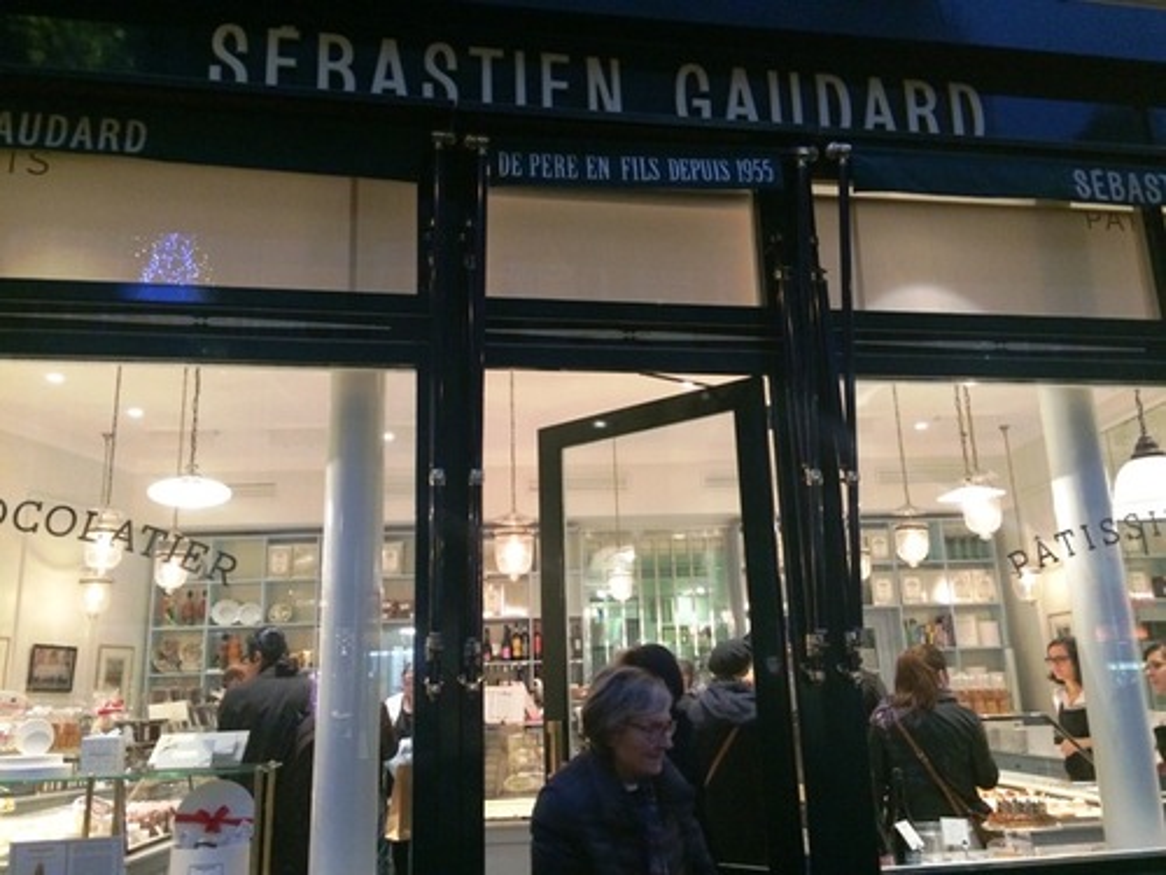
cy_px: 438
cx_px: 583
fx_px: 977
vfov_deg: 48.2
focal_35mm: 29
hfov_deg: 61.7
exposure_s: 1/30
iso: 250
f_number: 2.2
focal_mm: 4.15
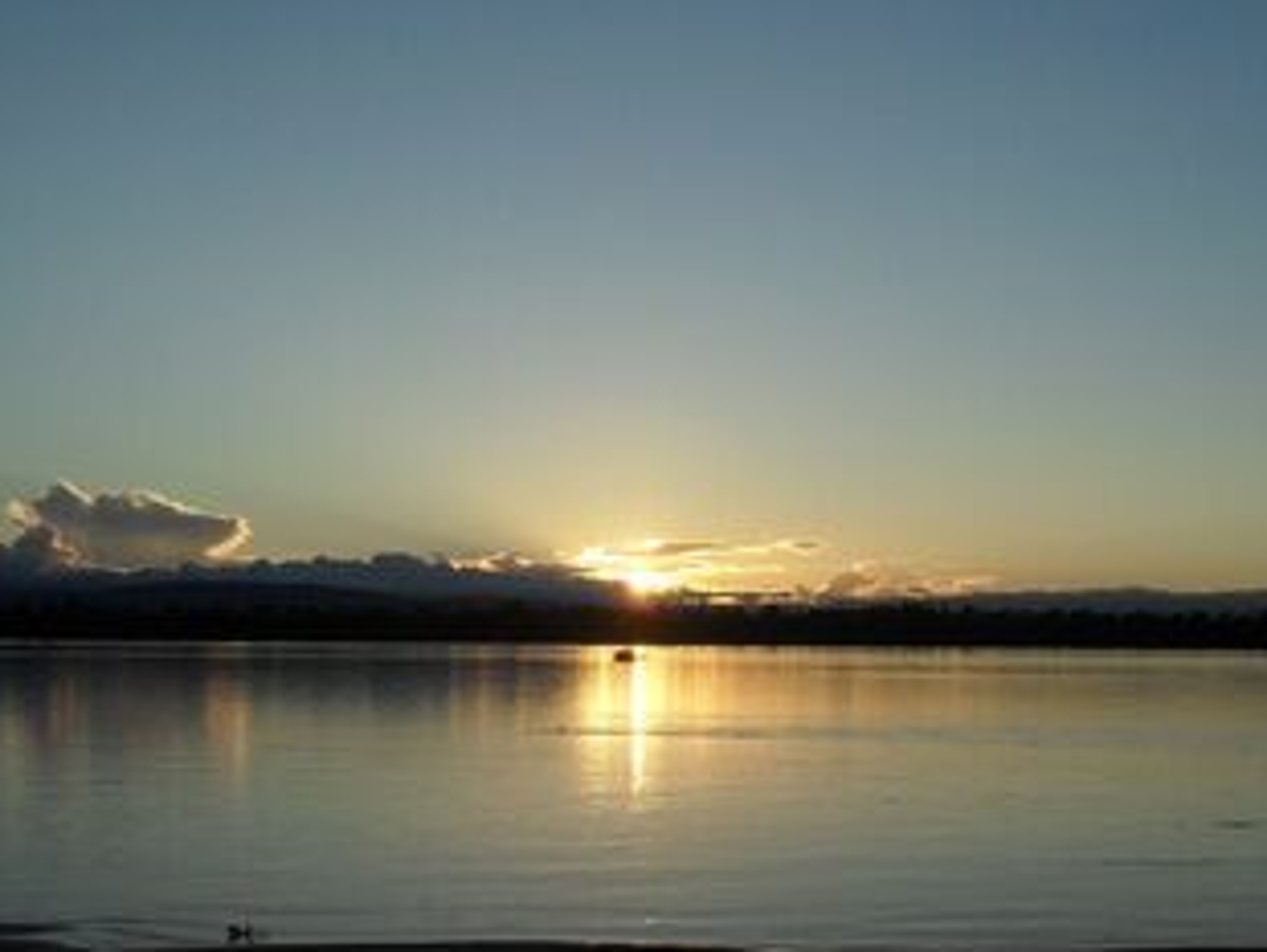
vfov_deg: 29.6
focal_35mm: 49
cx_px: 613
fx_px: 1795
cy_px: 572
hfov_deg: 38.9
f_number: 8.3
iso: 80
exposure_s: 1/180
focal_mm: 6.3
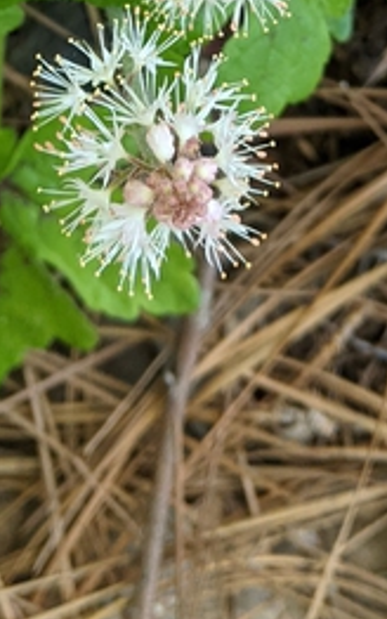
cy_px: -352
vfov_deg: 16.6
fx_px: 1888
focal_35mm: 112
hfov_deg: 11.7
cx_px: 231
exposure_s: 1/316
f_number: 1.8
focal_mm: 4.44
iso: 47
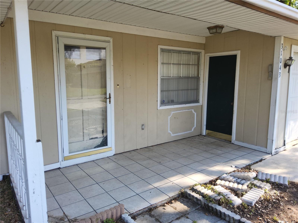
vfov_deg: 54.9
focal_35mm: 25
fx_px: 215
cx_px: 149
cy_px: 112
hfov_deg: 69.4
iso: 32
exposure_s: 1/338
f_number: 2
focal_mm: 3.08
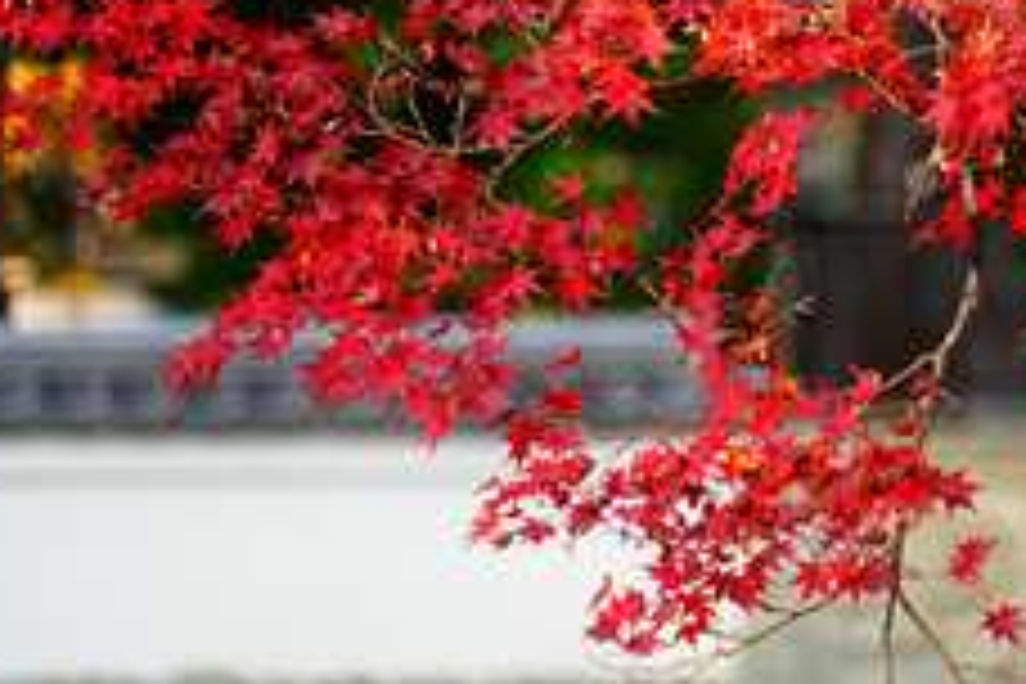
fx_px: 9689
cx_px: 832
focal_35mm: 340
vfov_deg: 4.0
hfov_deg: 6.1
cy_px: 101
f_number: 6.3
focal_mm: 194
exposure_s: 1/200
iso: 640
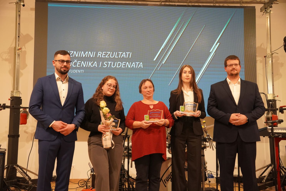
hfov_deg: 45.1
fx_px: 344
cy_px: 96
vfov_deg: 30.9
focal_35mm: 43
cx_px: 143
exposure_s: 1/160
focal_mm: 28.9
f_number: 4
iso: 1250
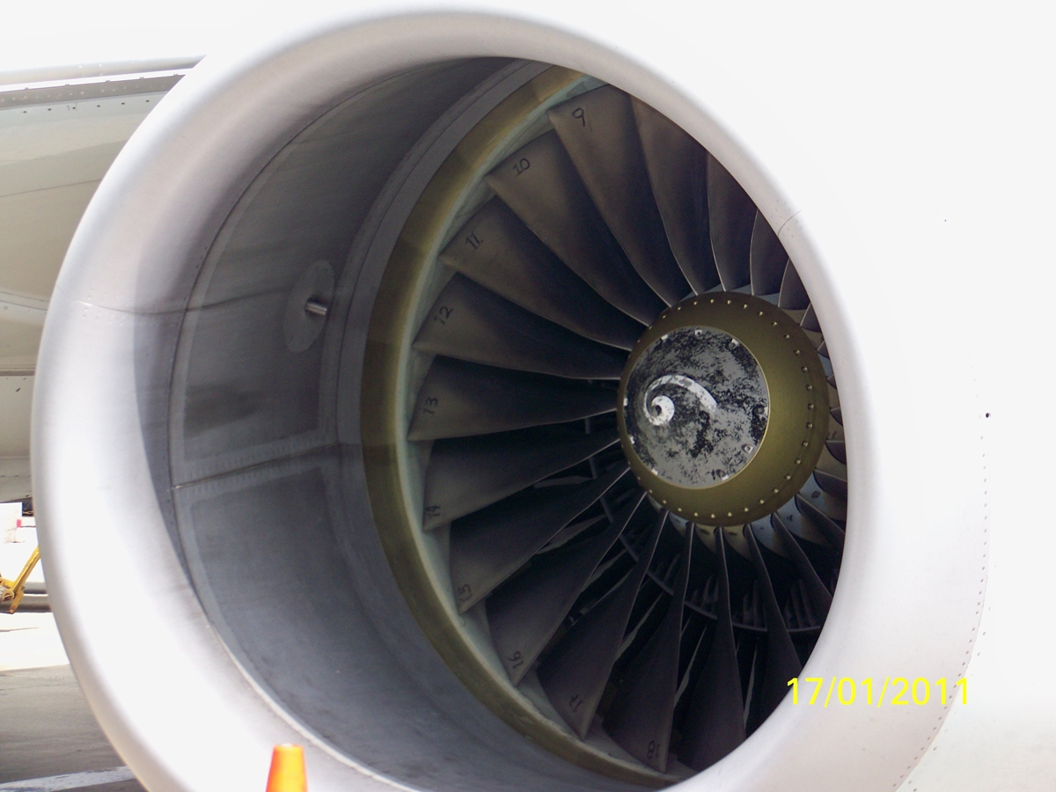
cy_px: 396
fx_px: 3783
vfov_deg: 12.0
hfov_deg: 15.9
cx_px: 528
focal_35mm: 124
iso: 125
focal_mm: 21.1
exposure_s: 1/400
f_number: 3.2
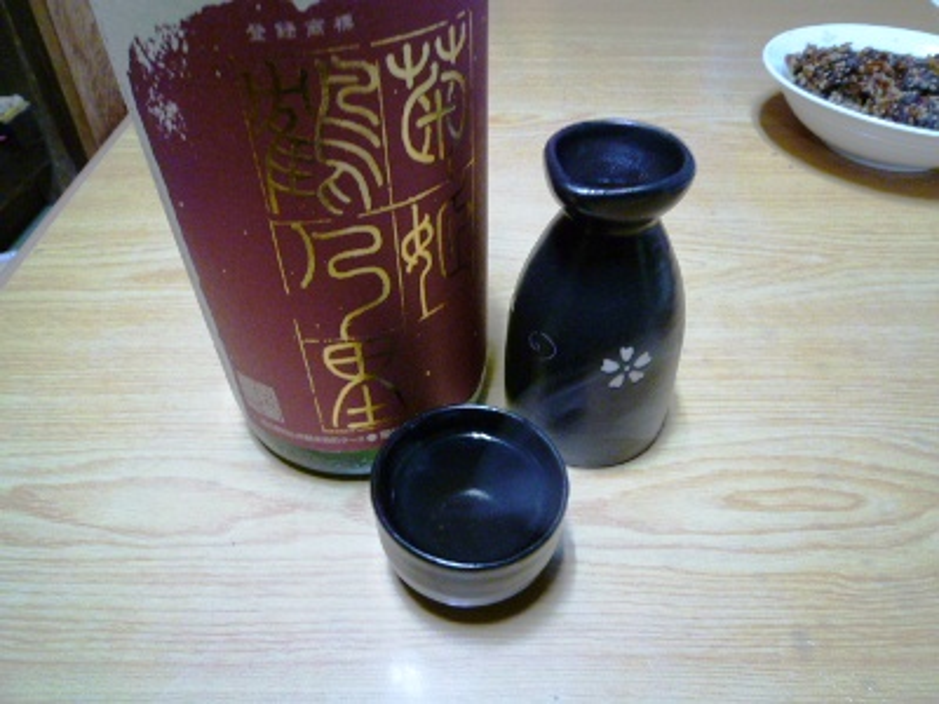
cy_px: 352
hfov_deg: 69.4
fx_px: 678
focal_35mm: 25
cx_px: 470
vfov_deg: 54.9
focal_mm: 4.5
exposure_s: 1/8
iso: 400
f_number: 2.8
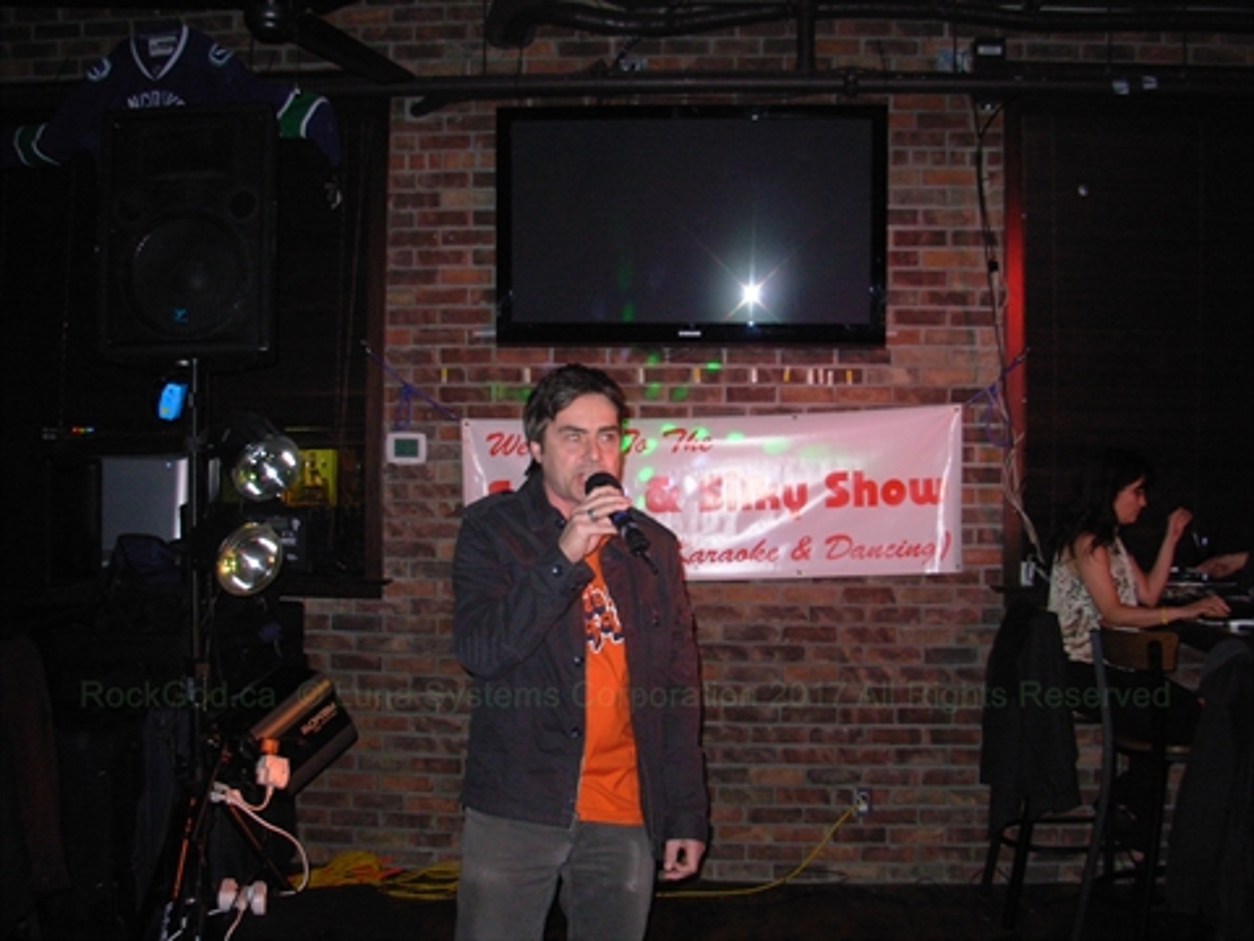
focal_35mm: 38
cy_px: 470
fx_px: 1377
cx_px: 627
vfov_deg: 37.7
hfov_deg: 49.0
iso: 103
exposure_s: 1/65.9
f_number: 2.9
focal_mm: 6.3
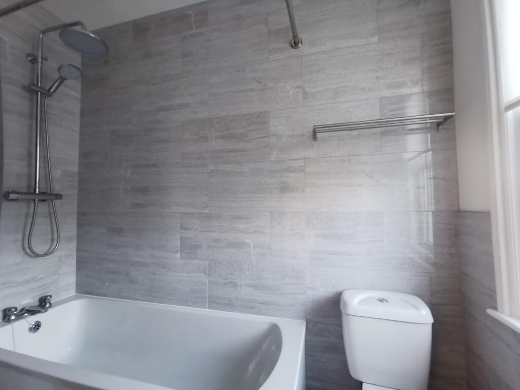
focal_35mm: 16
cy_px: 195
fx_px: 240
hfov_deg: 94.5
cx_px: 260
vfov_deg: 78.1
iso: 320
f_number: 2.2
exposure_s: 1/25
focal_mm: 2.35
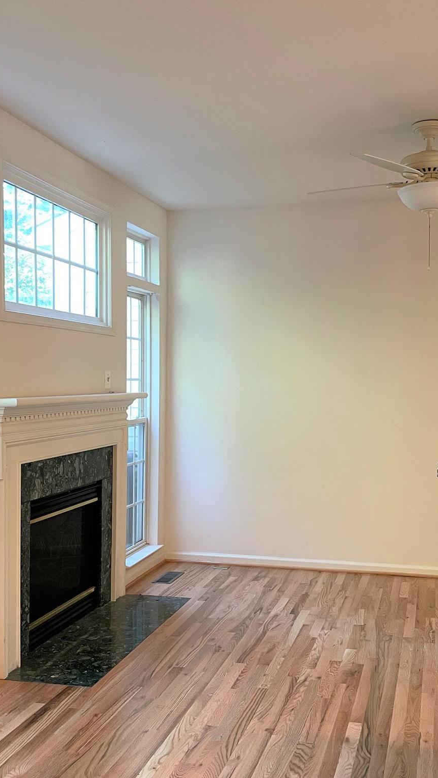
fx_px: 785
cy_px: 391
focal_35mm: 38
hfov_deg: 31.2
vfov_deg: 52.8
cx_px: 240
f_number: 1.6
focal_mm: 4.2
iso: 125
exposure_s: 1/60
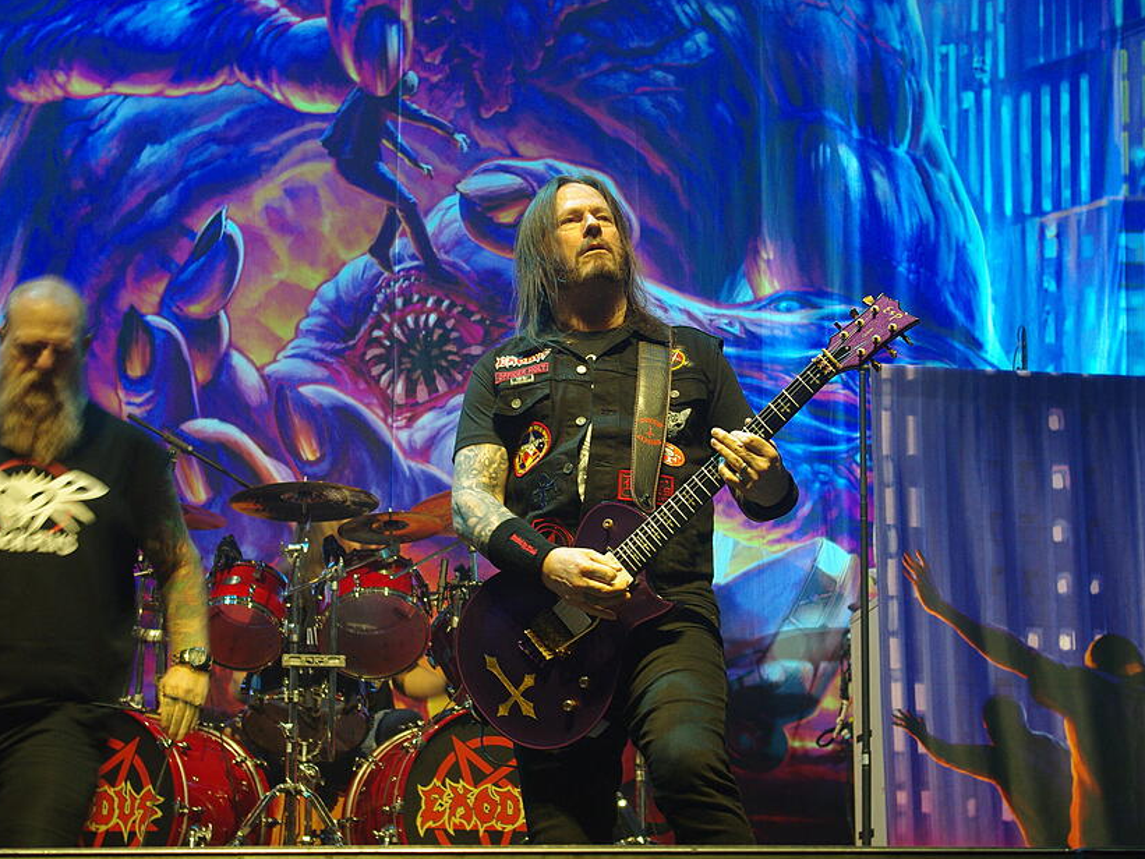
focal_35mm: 70
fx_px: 2316
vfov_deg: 21.0
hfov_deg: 27.8
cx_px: 571
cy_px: 427
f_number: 4.5
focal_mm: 43
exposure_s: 1/15
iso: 400
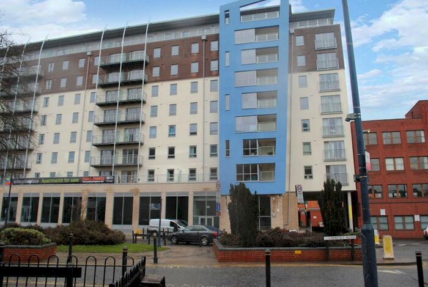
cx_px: 214
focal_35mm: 27
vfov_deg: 48.1
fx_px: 321
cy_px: 144
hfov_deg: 67.3
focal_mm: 18
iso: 200
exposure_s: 1/100
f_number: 5
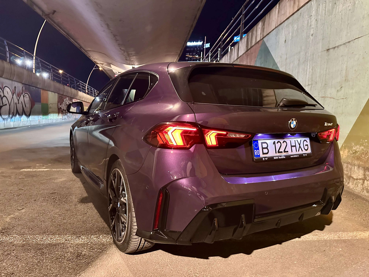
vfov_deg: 56.8
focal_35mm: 24
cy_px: 138
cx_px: 184
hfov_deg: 71.6
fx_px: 256
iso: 1000
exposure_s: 1/34
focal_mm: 6.86
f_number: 1.78
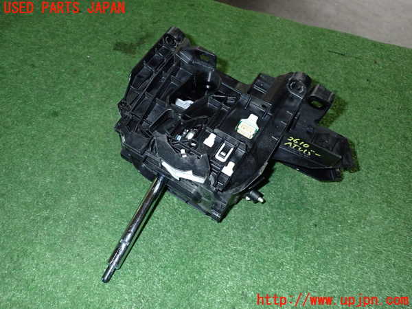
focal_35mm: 30
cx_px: 206
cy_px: 154
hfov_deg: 60.0
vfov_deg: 46.8
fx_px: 357
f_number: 6.3
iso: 640
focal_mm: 5.4
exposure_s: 1/30
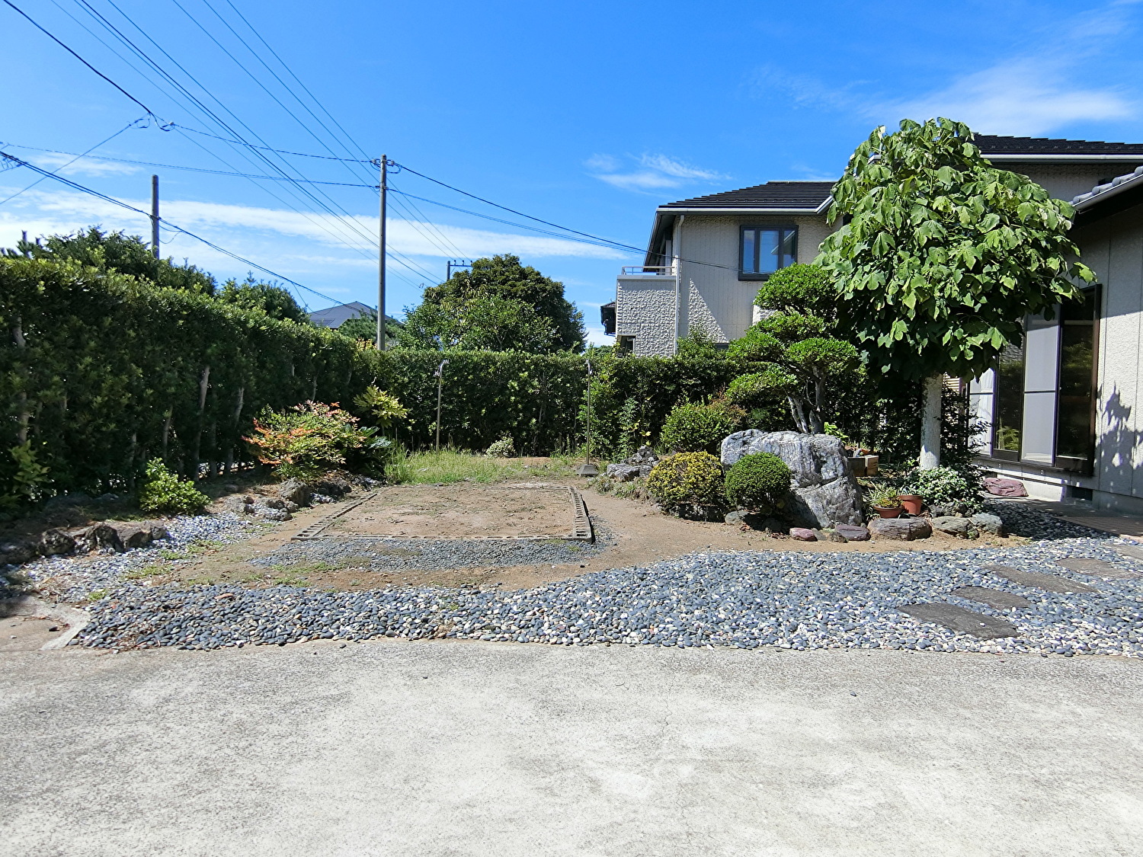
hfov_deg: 84.7
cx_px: 572
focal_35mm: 19
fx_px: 627
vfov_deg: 68.7
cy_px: 428
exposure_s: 1/200
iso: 80
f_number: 6.9
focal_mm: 4.06
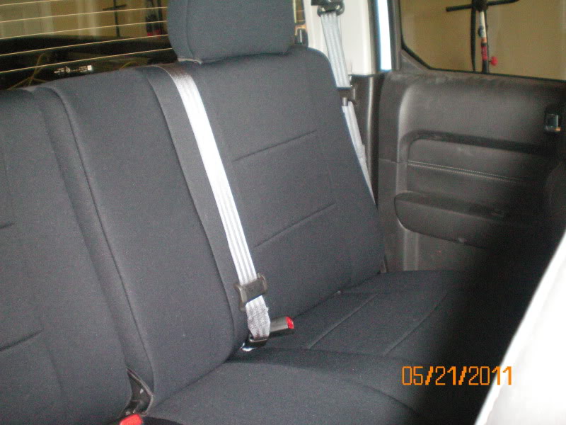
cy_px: 212
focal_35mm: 38
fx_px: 621
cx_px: 283
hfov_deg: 49.0
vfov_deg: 37.7
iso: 400
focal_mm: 6.3
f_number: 3.1
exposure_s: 1/60
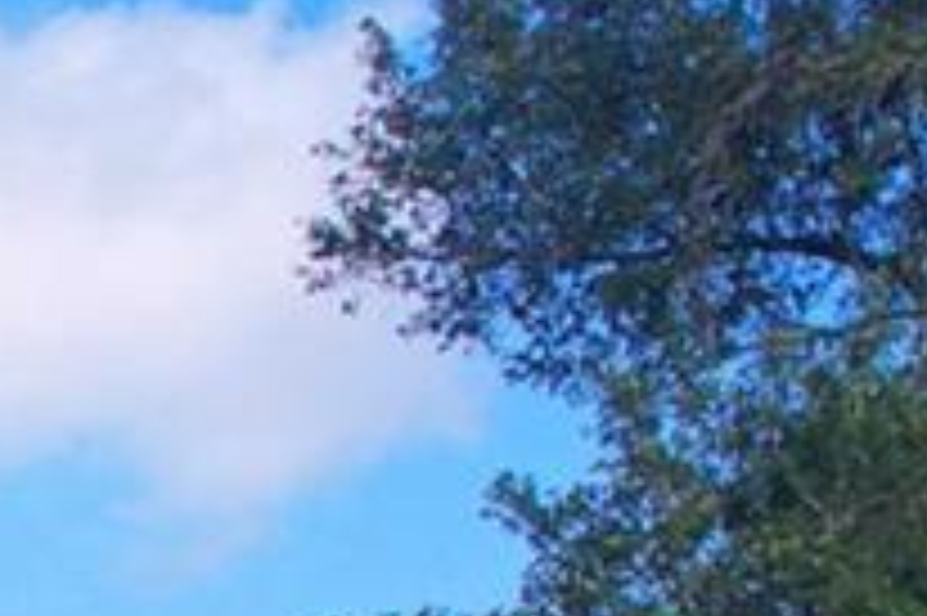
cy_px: 1781
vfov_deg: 7.2
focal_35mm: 171
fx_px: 4400
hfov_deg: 9.5
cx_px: -1845
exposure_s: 1/640
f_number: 2.8
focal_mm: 8.38
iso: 140
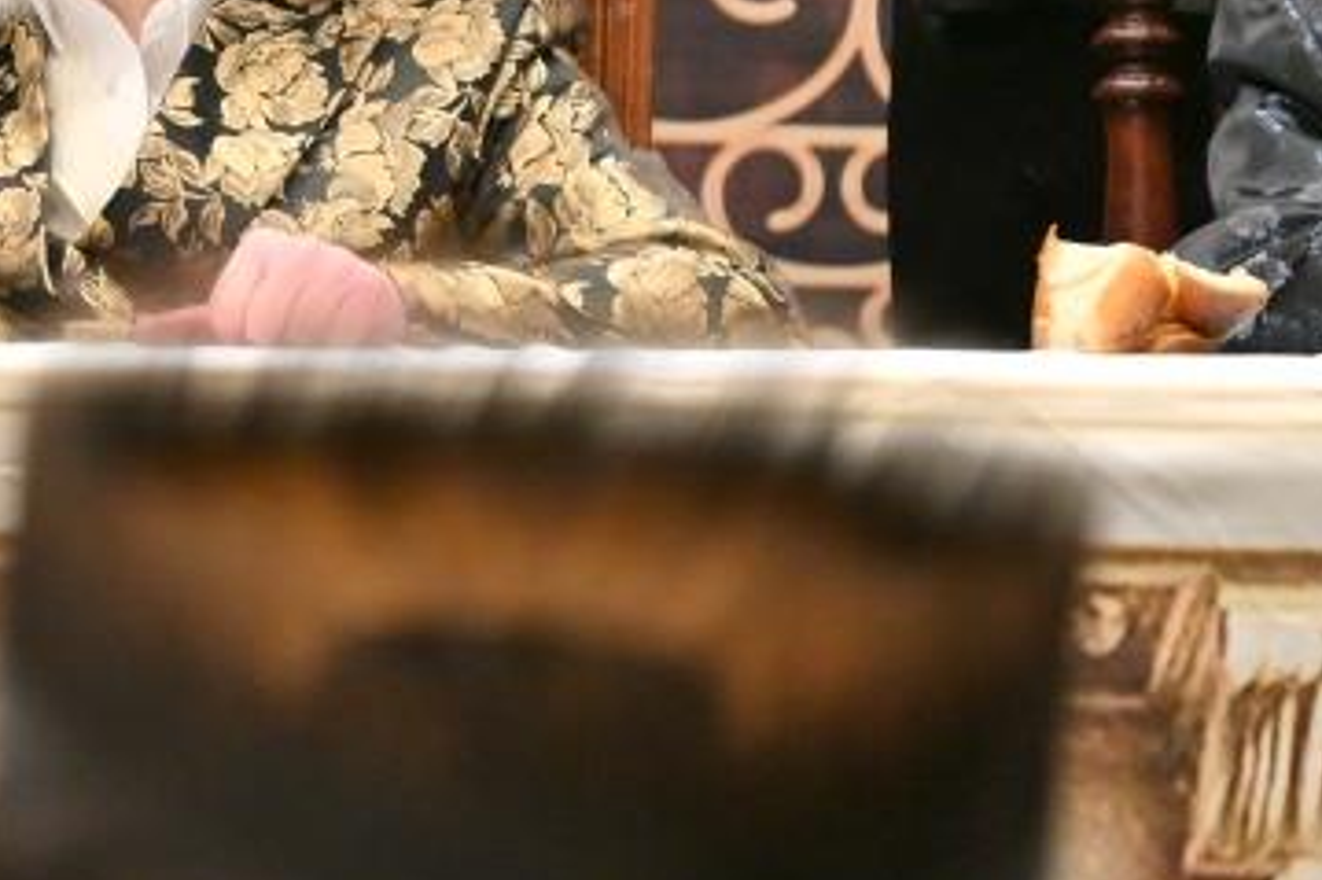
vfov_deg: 1.6
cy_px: -350
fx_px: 31418
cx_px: -541
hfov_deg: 2.4
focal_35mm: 856
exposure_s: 1/400
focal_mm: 200
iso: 400
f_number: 2.8
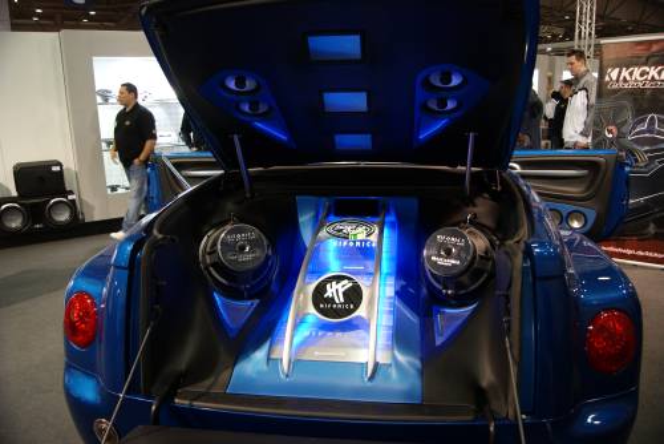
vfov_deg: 48.0
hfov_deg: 67.4
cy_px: 222
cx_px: 332
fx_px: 498
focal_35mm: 27
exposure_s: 1/30
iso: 250
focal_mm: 18
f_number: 3.5
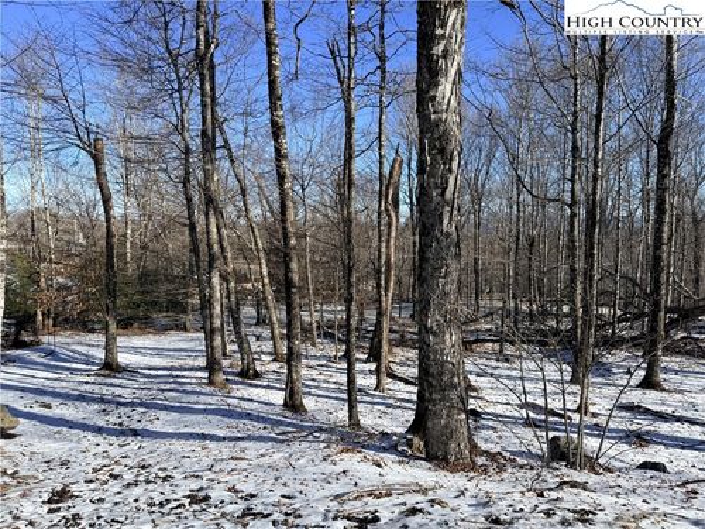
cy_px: 264
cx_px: 352
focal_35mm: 24
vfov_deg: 56.8
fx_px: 489
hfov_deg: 71.6
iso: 80
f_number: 1.78
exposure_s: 1/3425
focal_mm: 6.76
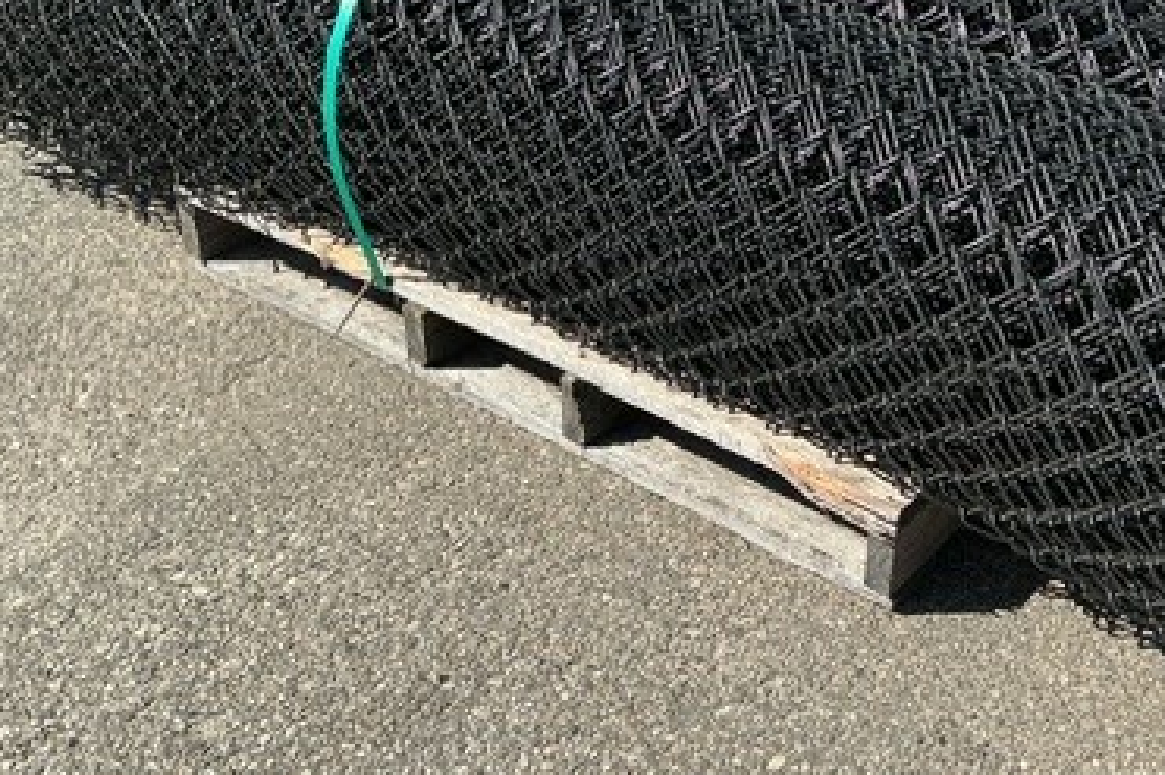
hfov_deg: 37.8
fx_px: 1682
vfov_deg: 25.8
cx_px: 779
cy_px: 264
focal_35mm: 52
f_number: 1.8
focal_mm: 3
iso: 25
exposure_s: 1/1144
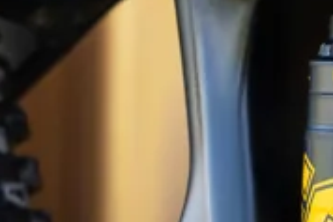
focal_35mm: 323
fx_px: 2990
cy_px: 92
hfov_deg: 6.3
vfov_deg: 4.3
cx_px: 393
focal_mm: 72
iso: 160
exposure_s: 1/160
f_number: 4.5
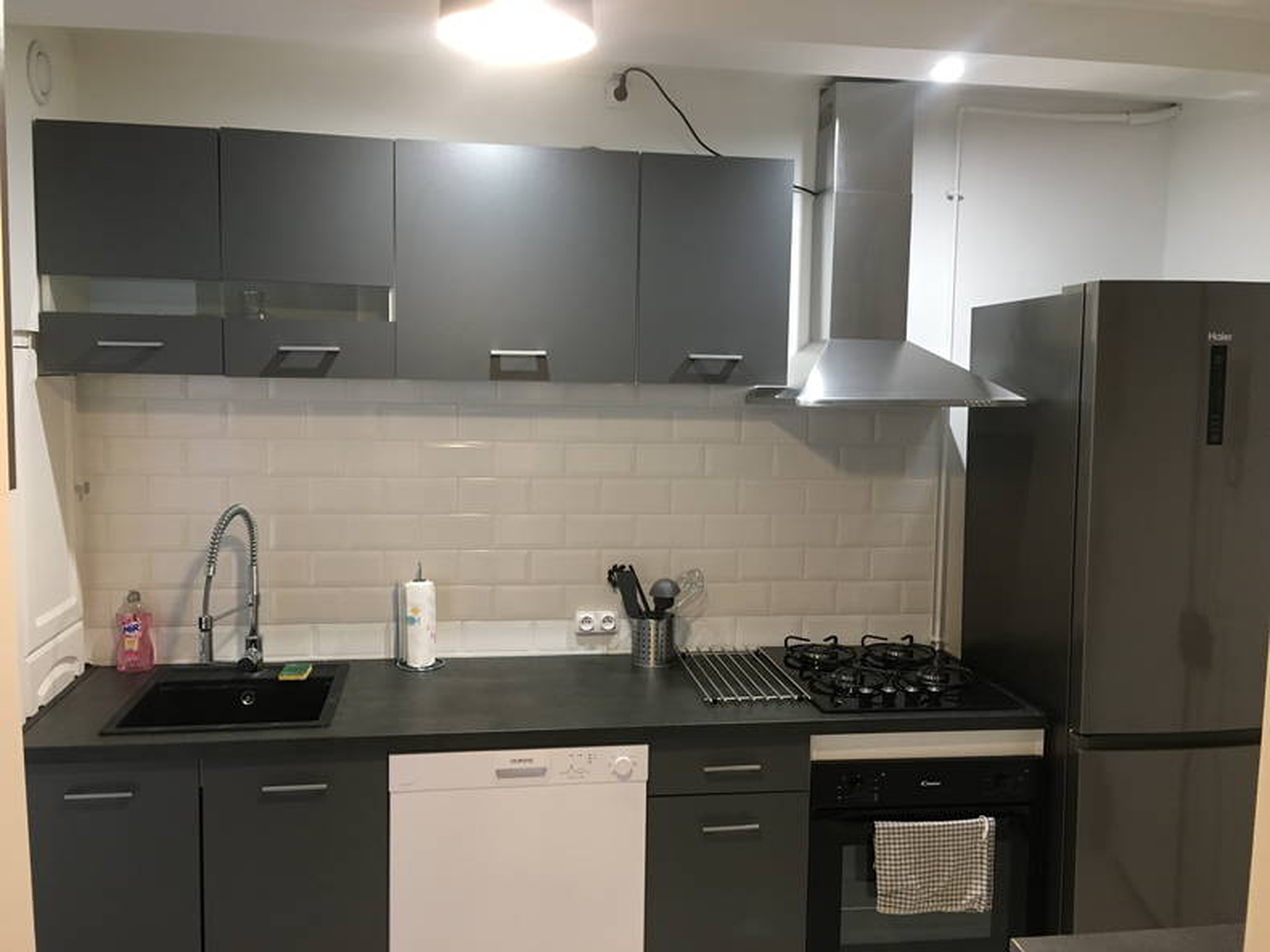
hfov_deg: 61.7
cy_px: 476
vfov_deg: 48.2
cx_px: 635
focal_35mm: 29
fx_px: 1064
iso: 160
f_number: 2.2
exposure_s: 1/33
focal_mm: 4.15
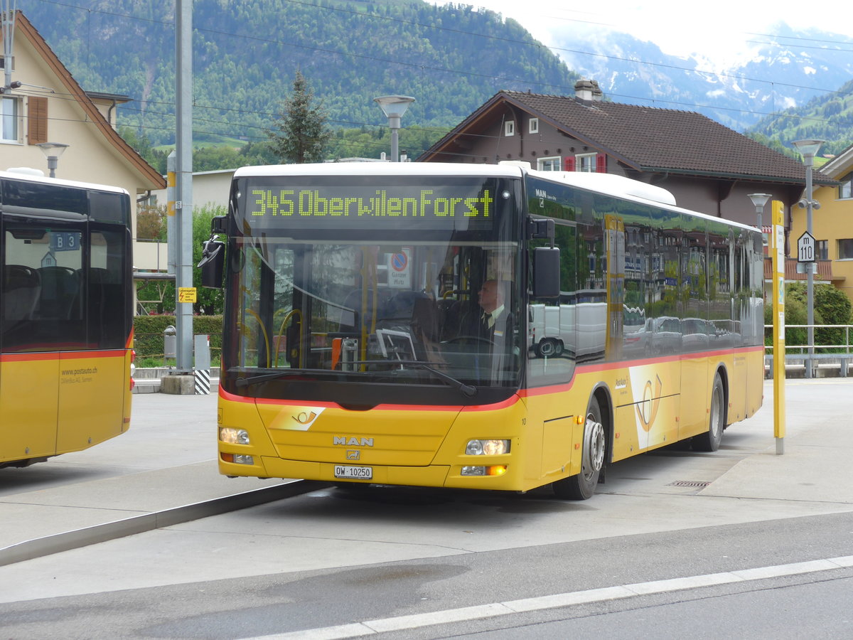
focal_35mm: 80
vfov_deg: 18.4
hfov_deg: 24.4
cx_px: 426
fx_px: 1971
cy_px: 320
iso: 80
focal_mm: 16
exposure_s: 1/250
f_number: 4.4
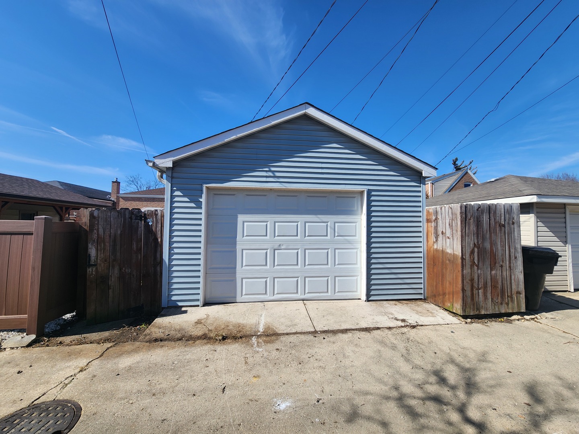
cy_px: 217
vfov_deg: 89.9
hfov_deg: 106.2
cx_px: 290
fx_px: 217
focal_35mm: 13
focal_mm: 2.2
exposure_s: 1/1941
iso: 50
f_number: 2.2
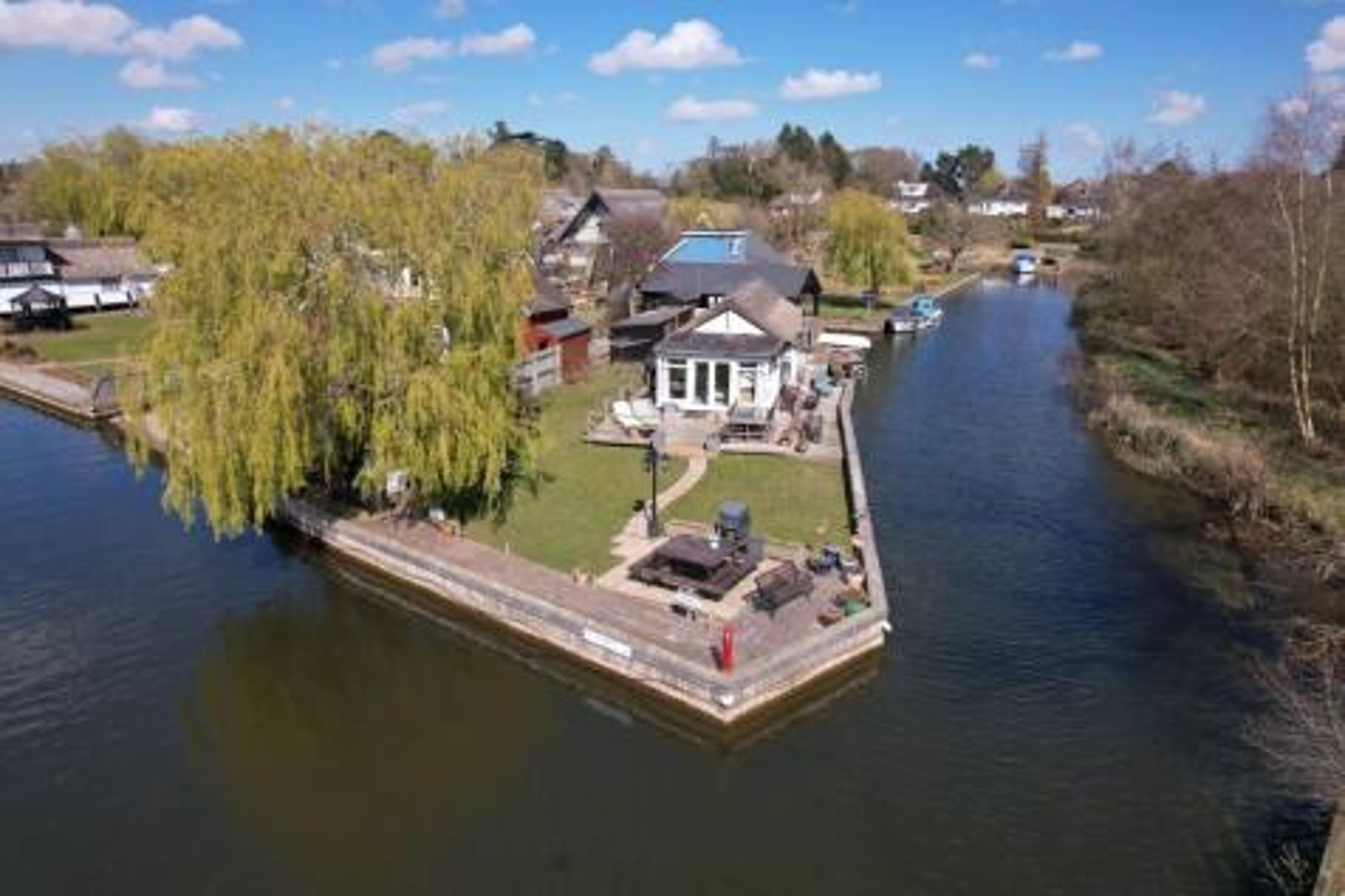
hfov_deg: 78.6
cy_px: 448
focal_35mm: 22
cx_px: 672
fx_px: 822
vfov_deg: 57.2
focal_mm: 8.38
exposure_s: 1/120
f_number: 2.8
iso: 110
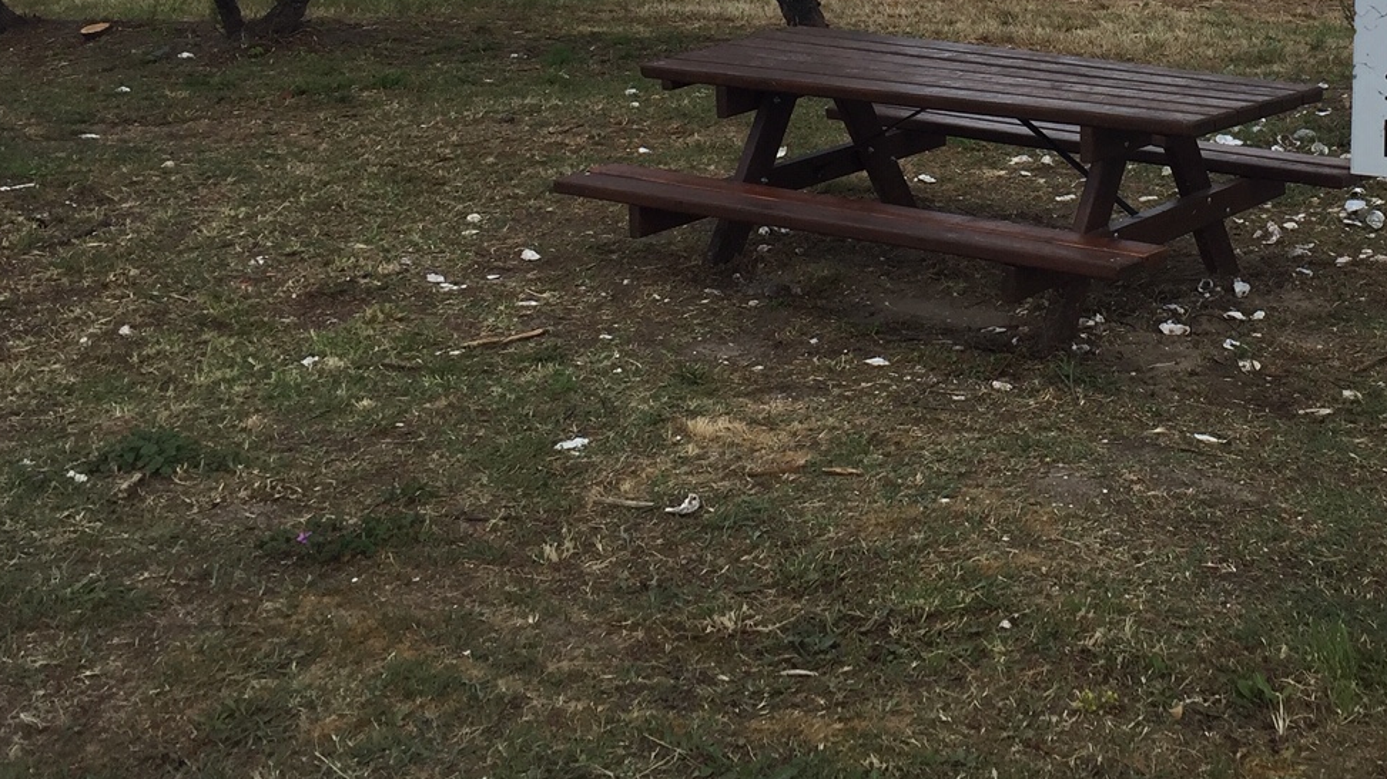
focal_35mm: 53
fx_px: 1949
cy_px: -56
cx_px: 1033
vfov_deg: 21.6
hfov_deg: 38.2
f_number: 2.2
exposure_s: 1/2198
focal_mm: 4.15
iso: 32
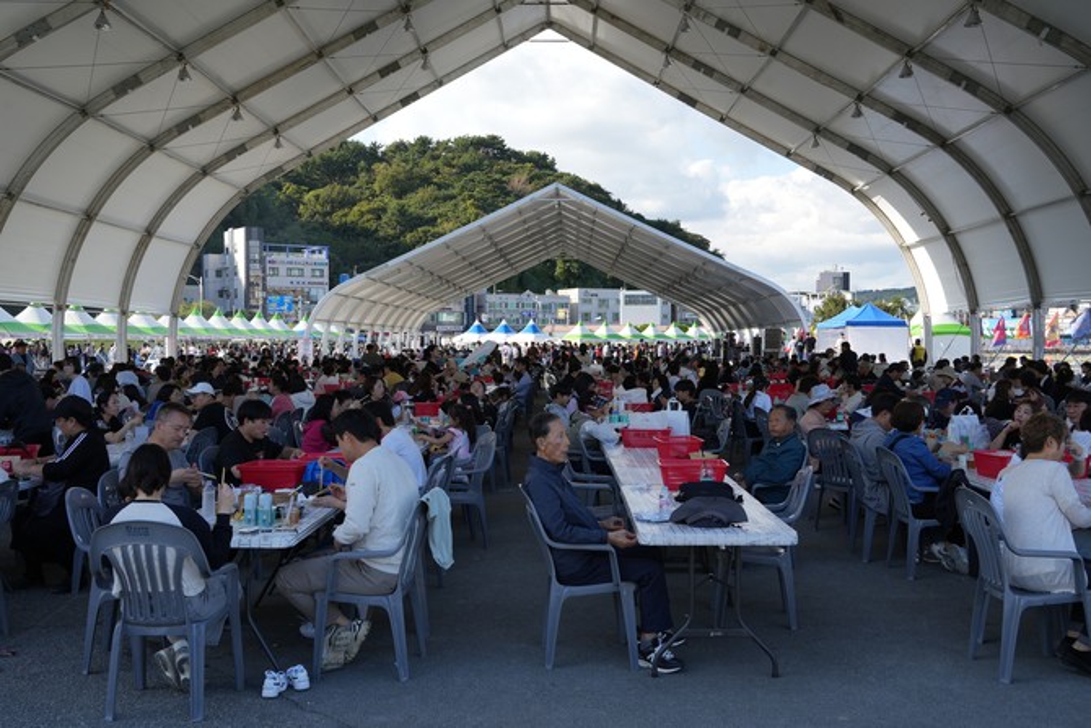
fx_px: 1091
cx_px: 546
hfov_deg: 53.1
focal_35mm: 36
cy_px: 364
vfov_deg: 36.9
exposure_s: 1/125
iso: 125
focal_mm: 36
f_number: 9
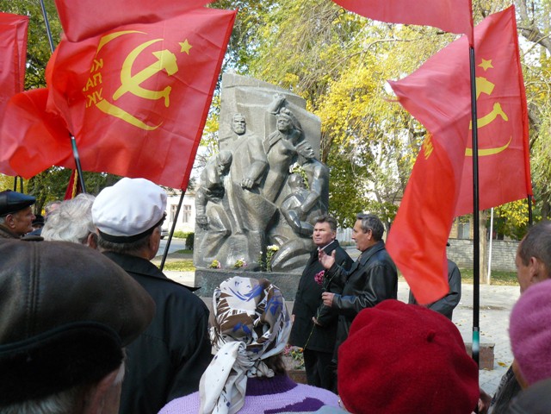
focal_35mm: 36
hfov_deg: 51.4
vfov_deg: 39.7
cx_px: 276
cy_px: 207
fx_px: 573
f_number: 4
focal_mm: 6
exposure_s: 1/200
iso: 200
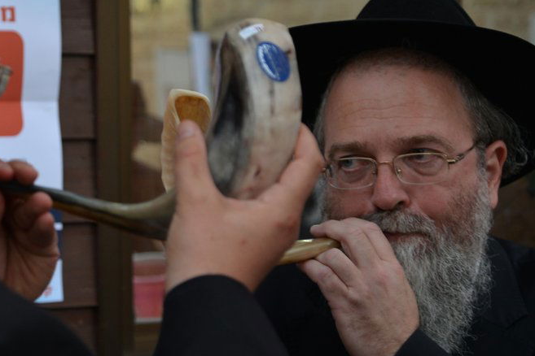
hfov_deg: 21.3
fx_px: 1412
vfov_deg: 14.4
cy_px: 136
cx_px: 129
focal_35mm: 95
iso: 800
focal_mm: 52
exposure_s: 1/50
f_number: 4.2
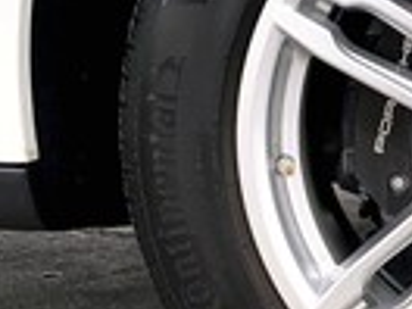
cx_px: 521
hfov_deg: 19.8
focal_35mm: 92
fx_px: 1095
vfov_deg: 16.1
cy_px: 126
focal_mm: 3
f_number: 1.8
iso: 40
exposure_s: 1/122
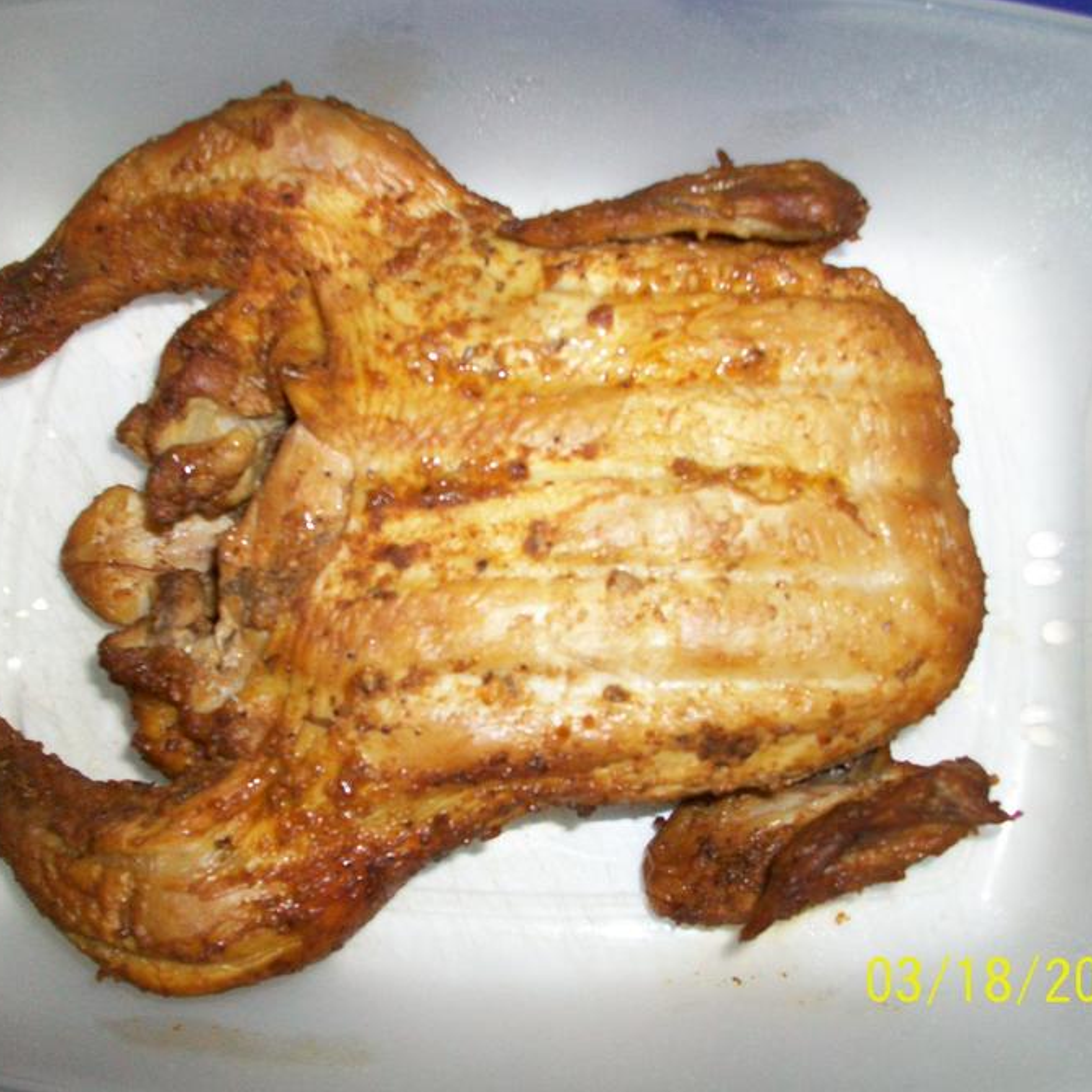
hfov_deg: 43.8
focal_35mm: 38
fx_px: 1356
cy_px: 547
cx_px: 502
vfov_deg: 43.9
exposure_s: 1/60
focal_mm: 5.7
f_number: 2.8
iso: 120
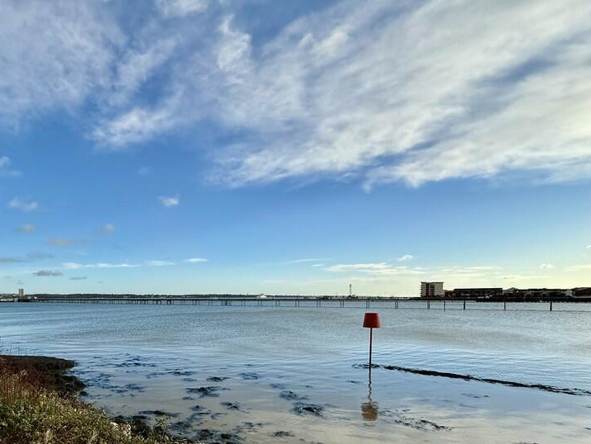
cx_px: 181
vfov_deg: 63.5
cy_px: 312
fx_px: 342
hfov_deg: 78.1
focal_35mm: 20
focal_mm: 2.22
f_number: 2.2
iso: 50
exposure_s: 1/1901
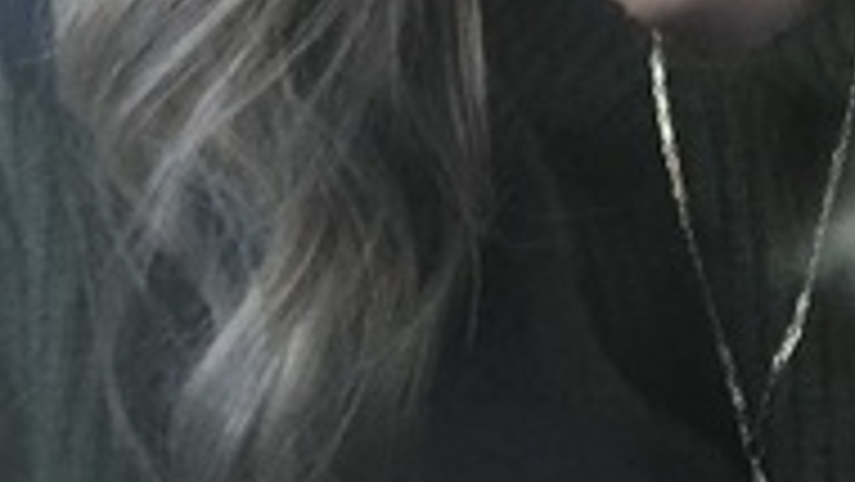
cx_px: 796
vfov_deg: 11.4
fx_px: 2086
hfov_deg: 22.5
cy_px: -577
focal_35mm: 92
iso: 125
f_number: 2.2
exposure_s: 1/60
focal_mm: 2.87
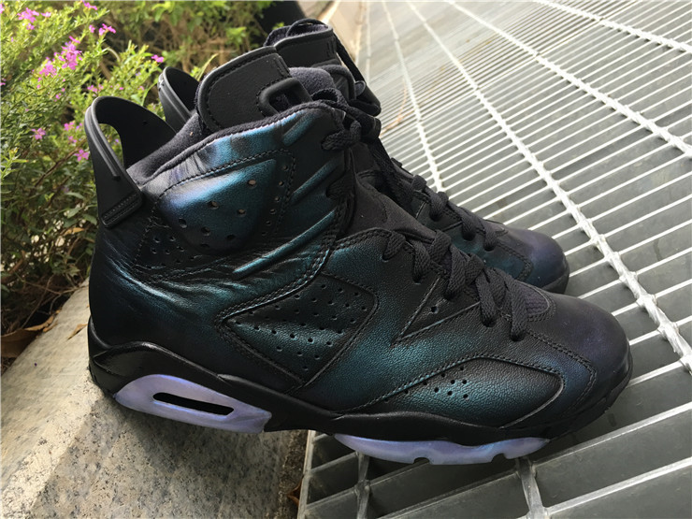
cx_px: 346
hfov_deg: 61.7
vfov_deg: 48.2
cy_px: 260
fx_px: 580
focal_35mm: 29
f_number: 2.2
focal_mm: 4.15
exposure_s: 1/33
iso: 32
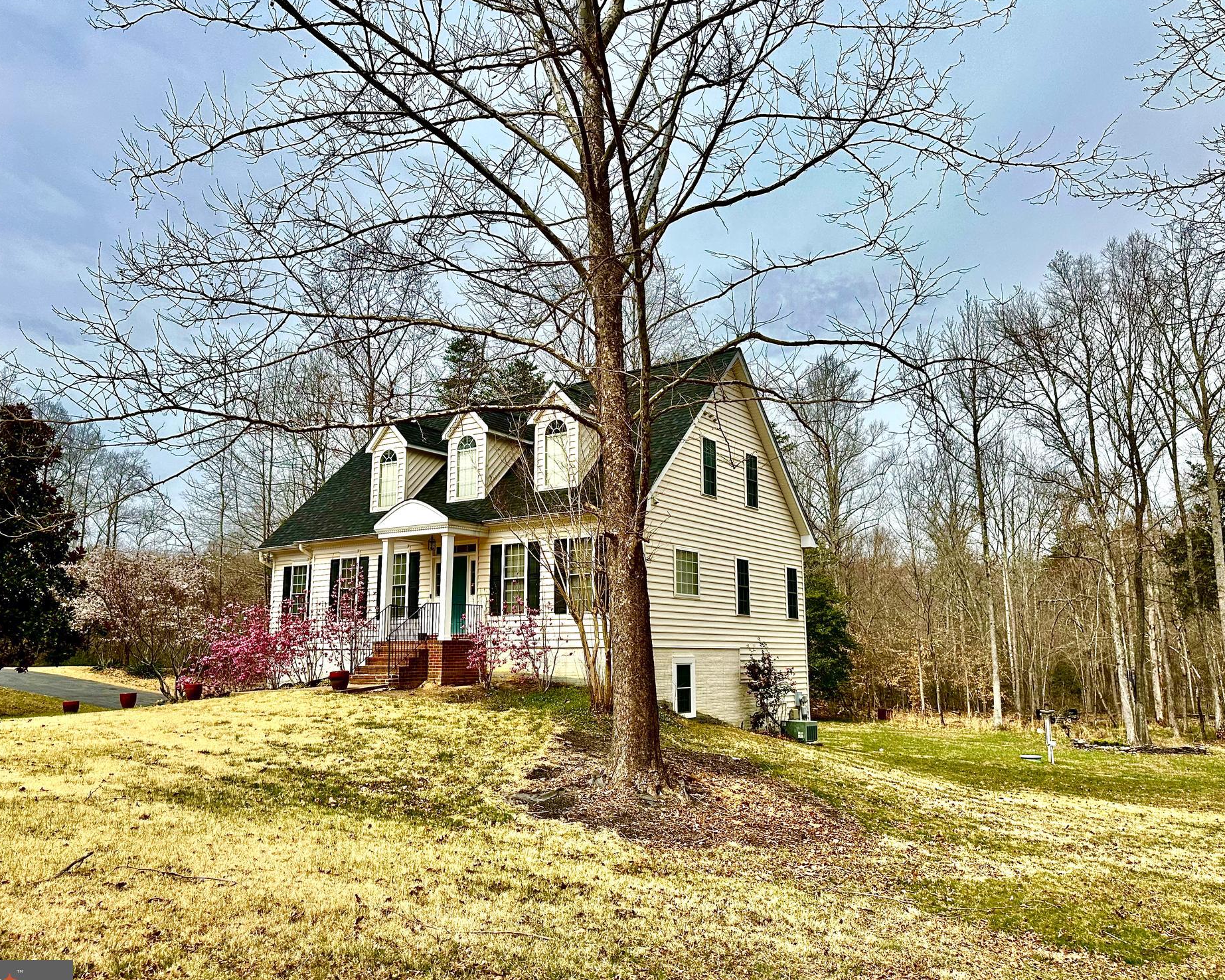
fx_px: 943
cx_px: 587
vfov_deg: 54.9
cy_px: 505
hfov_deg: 66.0
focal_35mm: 26
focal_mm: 6.86
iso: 80
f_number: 1.78
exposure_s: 1/6623
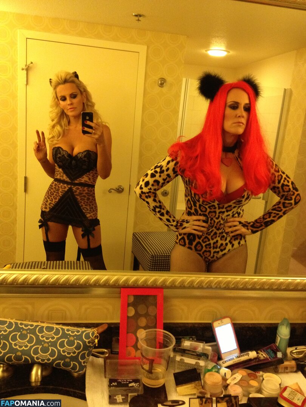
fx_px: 413
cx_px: 153
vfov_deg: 52.6
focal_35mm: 35
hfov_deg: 40.7
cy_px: 204
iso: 400
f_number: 2.4
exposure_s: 1/20
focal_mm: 4.28
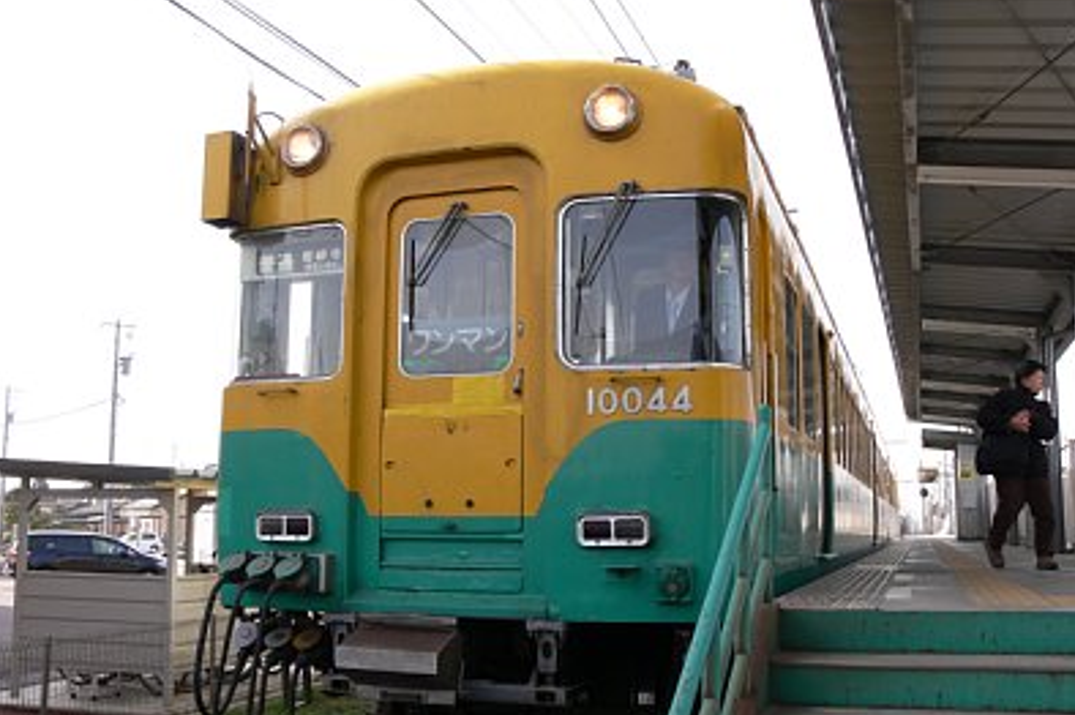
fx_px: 1104
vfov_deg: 35.9
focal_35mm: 37
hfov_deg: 51.9
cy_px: 366
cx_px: 540
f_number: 5
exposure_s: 1/100
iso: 80
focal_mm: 7.4
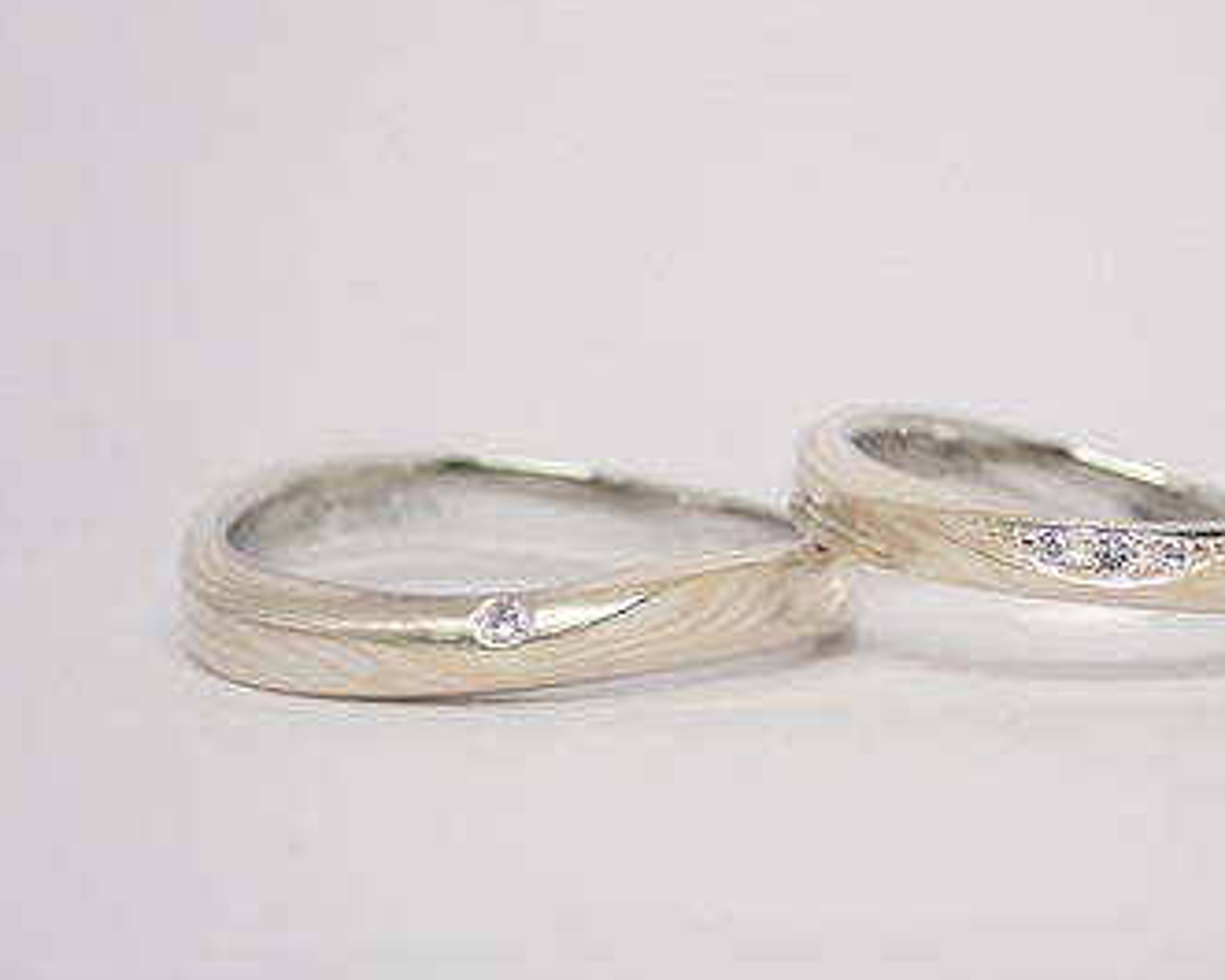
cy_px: 549
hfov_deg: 18.8
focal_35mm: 102
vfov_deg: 15.1
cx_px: 796
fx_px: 3699
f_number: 4.1
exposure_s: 1/160
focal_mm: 13.65
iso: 200
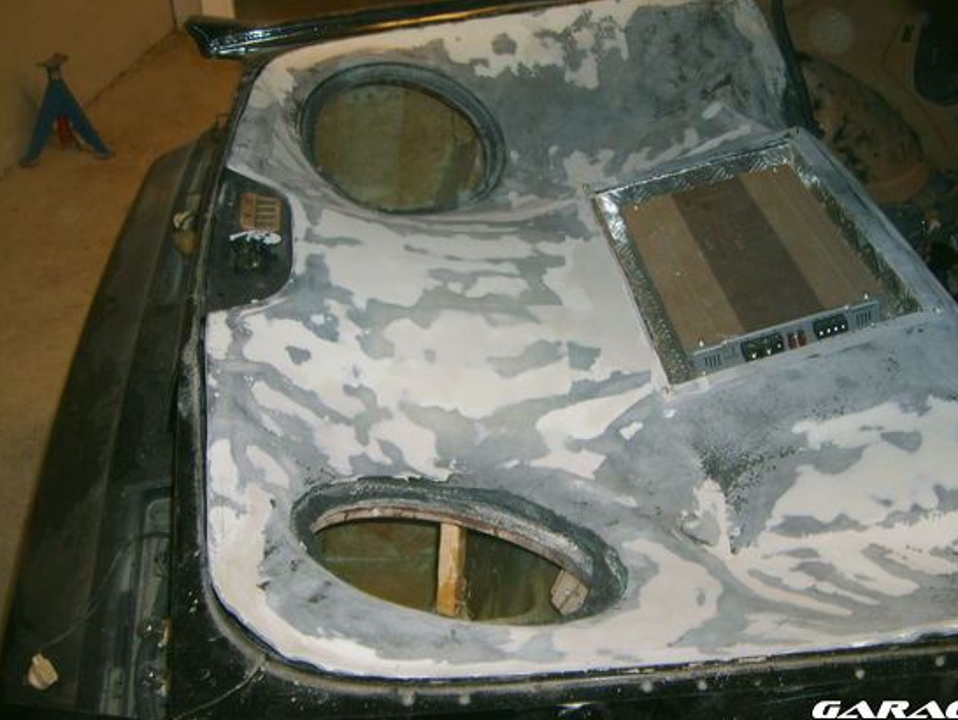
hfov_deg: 45.6
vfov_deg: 35.1
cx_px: 551
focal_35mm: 41
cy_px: 306
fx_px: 1135
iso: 100
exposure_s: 1/30
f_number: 2.8
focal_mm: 5.8
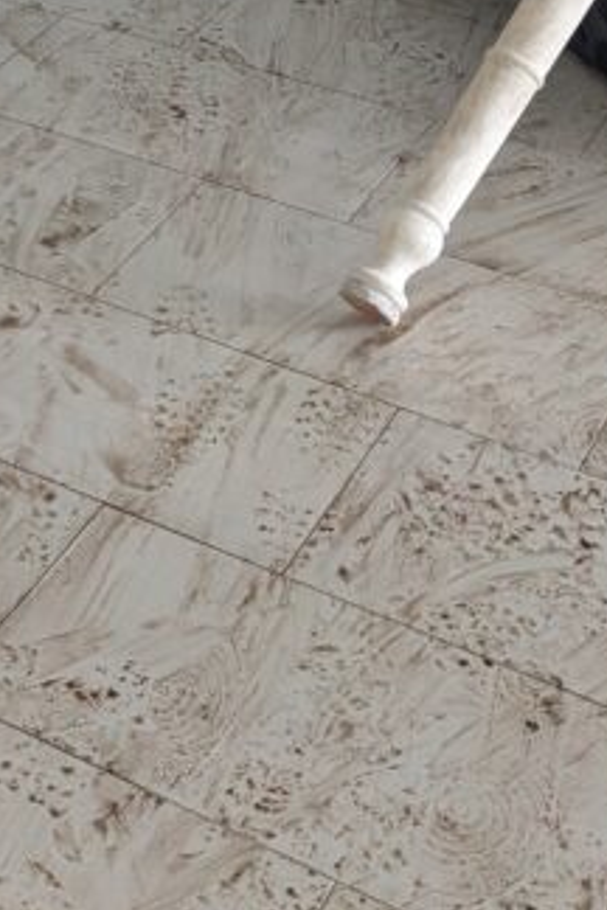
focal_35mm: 79
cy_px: -160
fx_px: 1998
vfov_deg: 23.6
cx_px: 24
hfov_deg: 17.0
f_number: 1.68
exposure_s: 1/481
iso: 703
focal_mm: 6.9
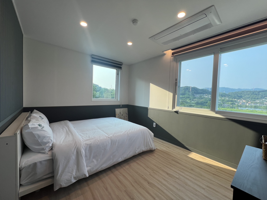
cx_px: 134
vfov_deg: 89.9
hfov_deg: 106.2
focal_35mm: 13
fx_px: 100
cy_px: 100
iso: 32
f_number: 1.8
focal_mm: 1.57
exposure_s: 1/135
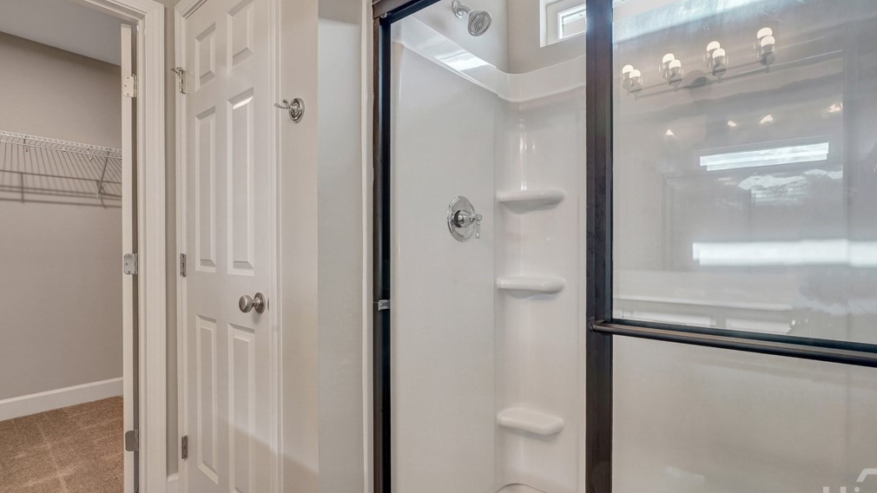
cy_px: 251
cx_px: 464
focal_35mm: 18
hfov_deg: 92.6
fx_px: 419
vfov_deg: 61.0
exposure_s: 1/5
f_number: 11
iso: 200
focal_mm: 16
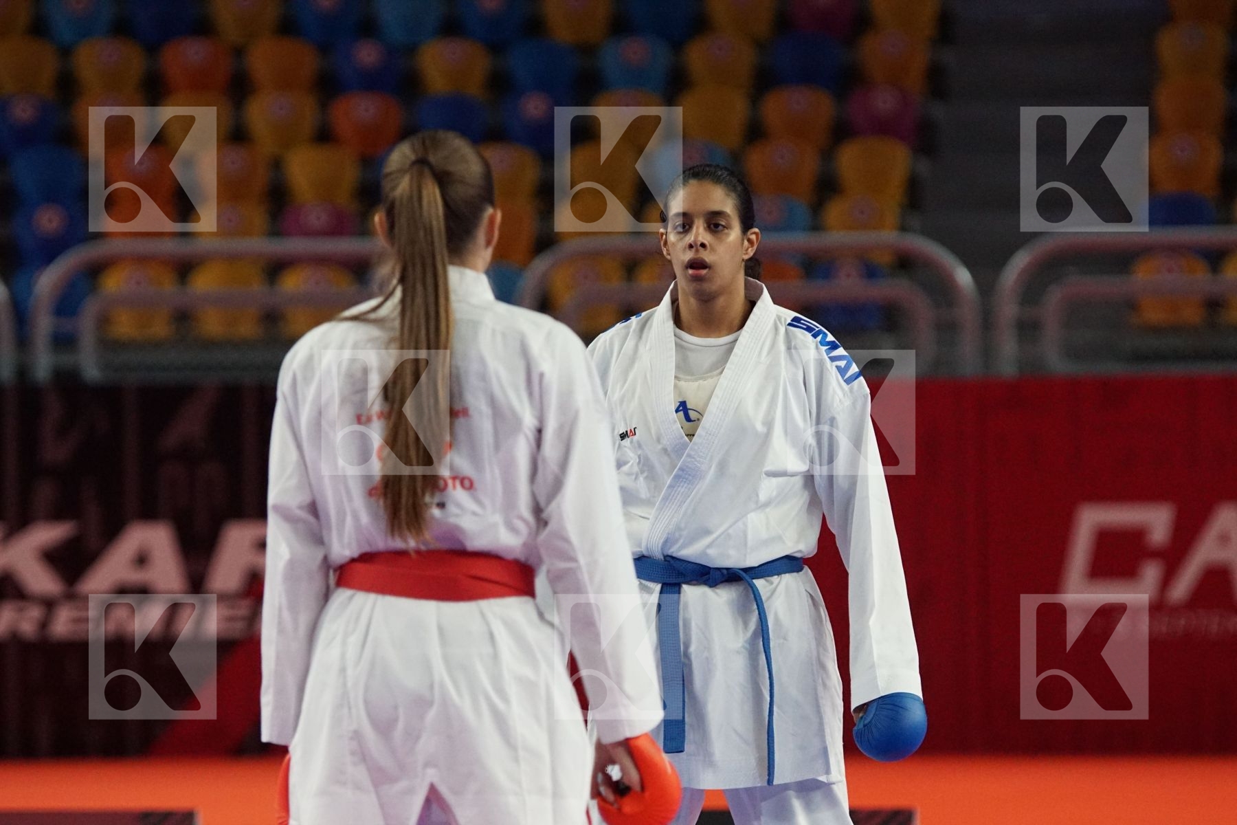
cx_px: 618
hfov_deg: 9.1
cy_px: 412
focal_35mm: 225
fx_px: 7731
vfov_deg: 6.1
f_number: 2.8
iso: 3200
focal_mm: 150
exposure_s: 1/2000
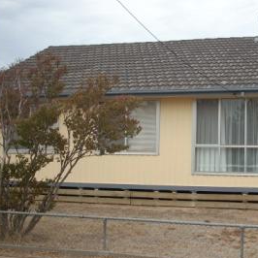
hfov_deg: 30.3
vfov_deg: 31.1
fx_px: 464
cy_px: 116
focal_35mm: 55
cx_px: 207
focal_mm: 6.2
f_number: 5.6
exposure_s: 1/201
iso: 64
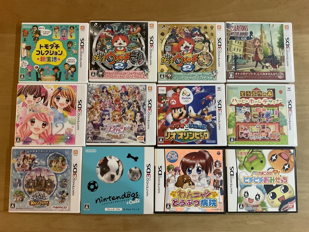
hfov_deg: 61.6
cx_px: 154
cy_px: 116
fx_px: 259
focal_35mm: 29
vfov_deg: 48.3
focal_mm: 3
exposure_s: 1/30
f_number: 1.8
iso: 250
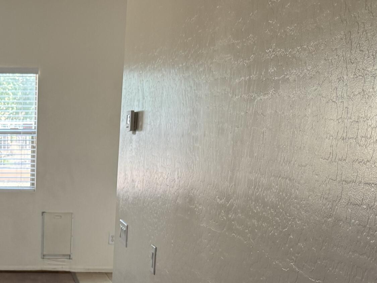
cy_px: 286
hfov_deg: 28.6
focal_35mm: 64
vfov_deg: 22.0
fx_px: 697
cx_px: 9
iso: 125
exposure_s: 1/60
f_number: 1.78
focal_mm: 6.76
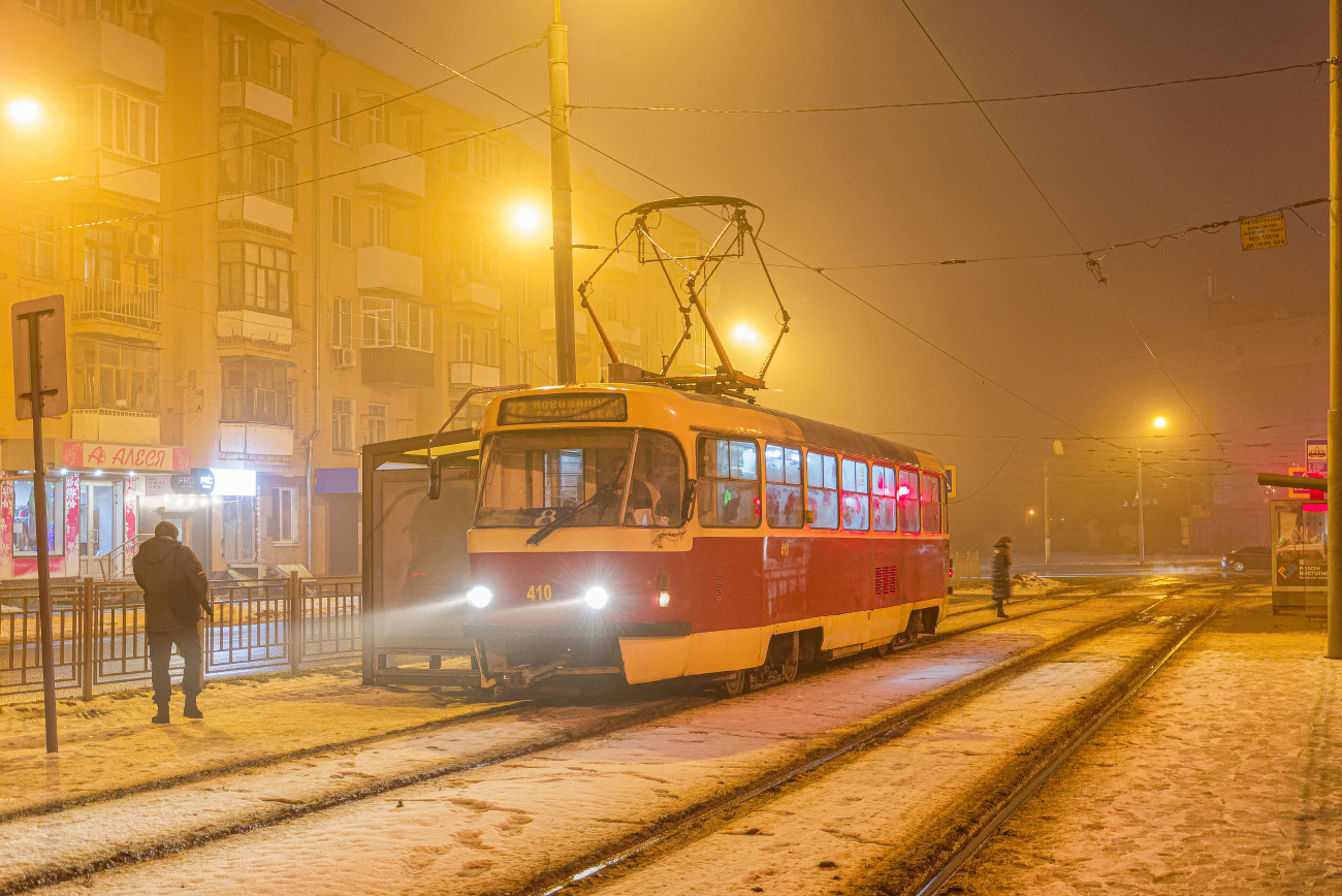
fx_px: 1566
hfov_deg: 46.4
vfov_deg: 31.9
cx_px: 671
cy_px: 448
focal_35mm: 42
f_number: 4
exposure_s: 1/15
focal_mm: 28
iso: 1600
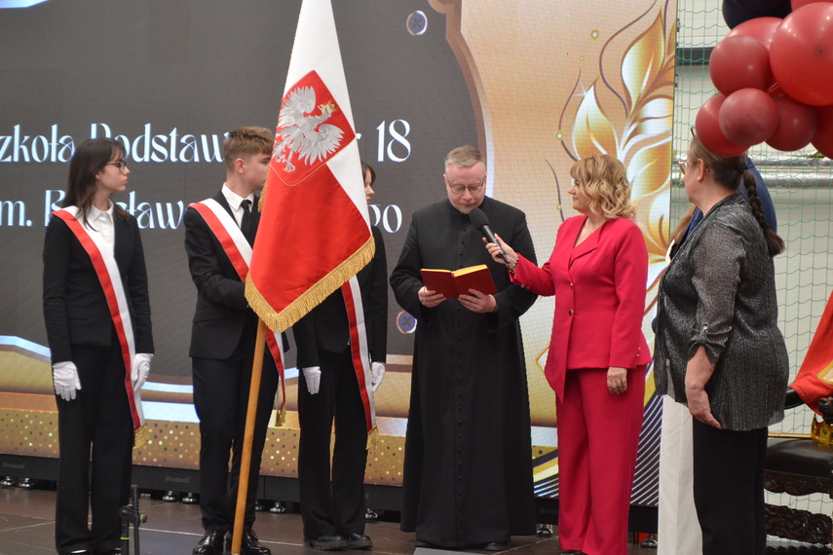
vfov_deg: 16.6
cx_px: 416
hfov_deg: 24.6
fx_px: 1909
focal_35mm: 82
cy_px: 278
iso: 1400
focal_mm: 55
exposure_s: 1/60
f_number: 5.6
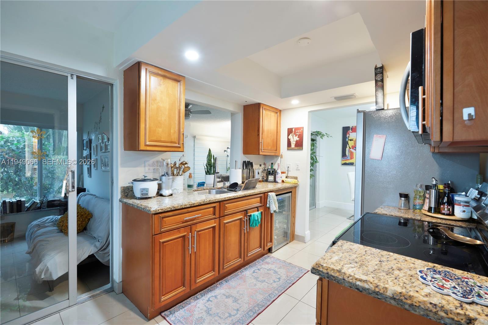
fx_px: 217
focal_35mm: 16
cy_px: 162
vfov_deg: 73.7
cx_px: 244
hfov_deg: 96.7
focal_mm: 16
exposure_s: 2.5
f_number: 8
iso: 100
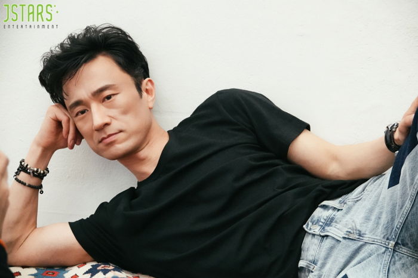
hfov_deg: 26.3
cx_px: 209
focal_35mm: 77
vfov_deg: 17.7
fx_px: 894
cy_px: 139
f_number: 3.5
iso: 4000
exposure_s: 1/80
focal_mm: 28.07
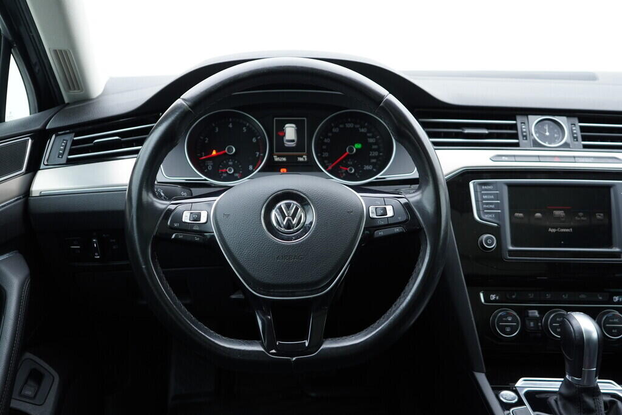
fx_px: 622
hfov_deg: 53.1
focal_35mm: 36
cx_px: 311
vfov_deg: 36.9
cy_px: 208
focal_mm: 24
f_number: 2.8
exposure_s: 1/40
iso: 200
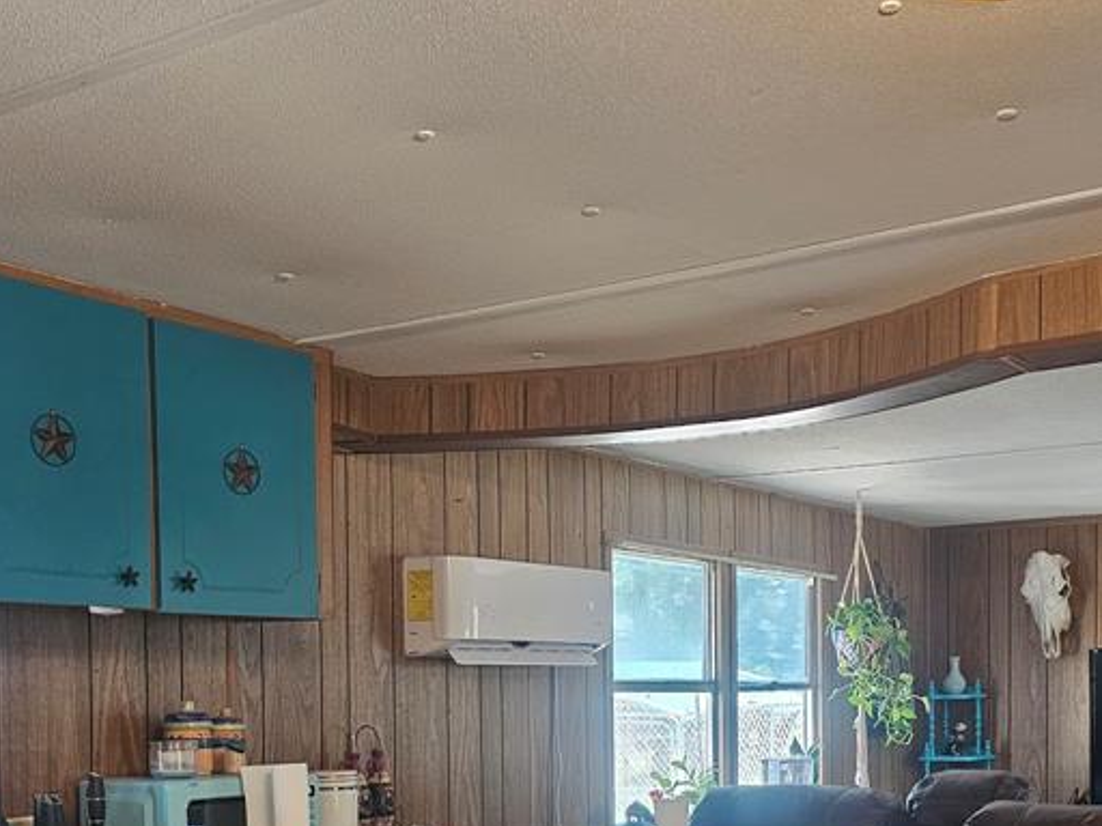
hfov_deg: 41.2
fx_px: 1464
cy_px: 718
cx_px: 598
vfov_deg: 30.3
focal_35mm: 46
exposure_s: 1/120
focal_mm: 6.3
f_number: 1.7
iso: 1000
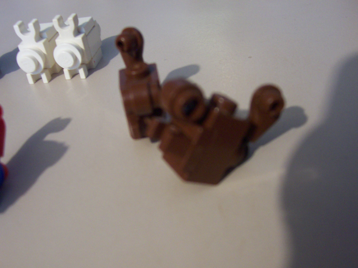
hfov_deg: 50.1
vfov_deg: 38.7
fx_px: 383
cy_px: 134
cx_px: 179
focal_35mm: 37
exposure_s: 1/8
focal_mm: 5.6
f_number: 2.8
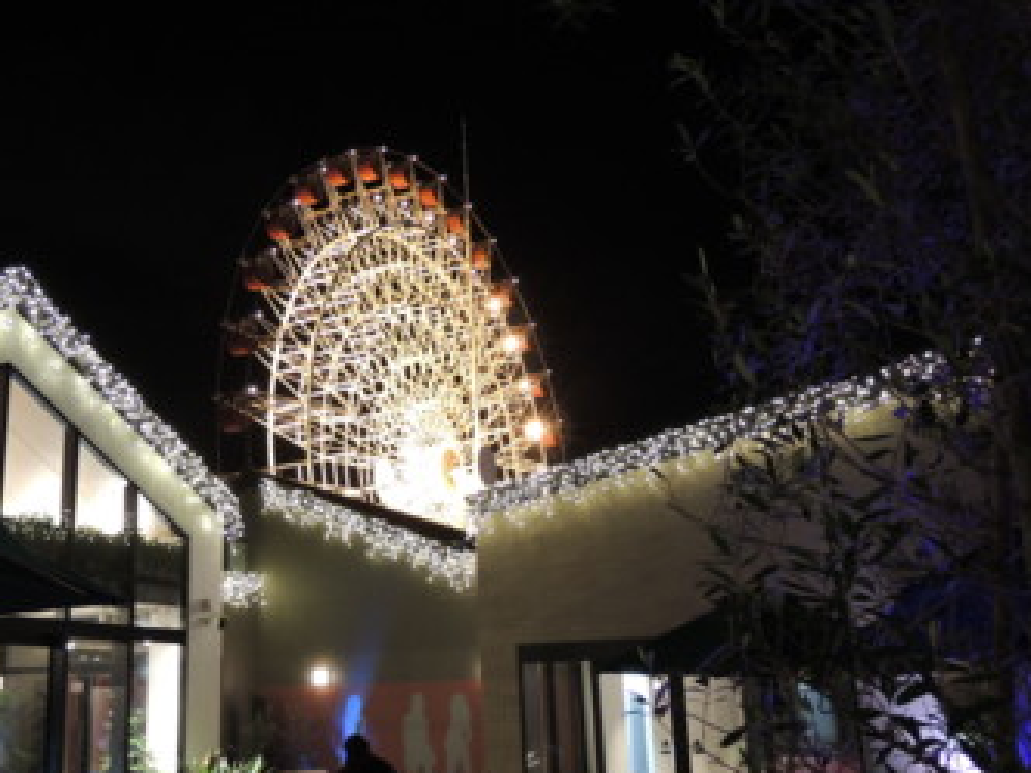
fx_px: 1132
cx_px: 351
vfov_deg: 37.7
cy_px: 425
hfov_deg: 48.2
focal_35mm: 38
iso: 400
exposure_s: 1/30
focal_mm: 5
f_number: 2.2
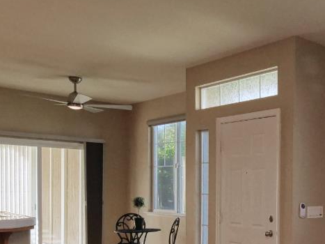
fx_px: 422
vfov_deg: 31.1
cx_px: 364
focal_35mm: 45
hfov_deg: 35.5
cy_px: 204
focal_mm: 7
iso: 800
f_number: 5.6
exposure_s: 1/160
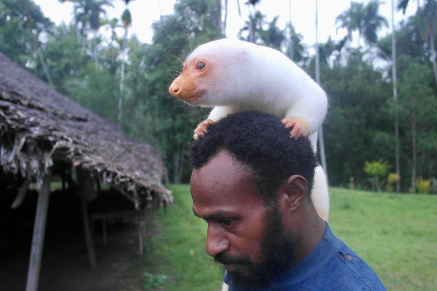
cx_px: 218
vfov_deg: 43.6
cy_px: 146
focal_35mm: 30
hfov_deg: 61.9
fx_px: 364
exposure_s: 1/20
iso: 400
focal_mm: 20
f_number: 3.5
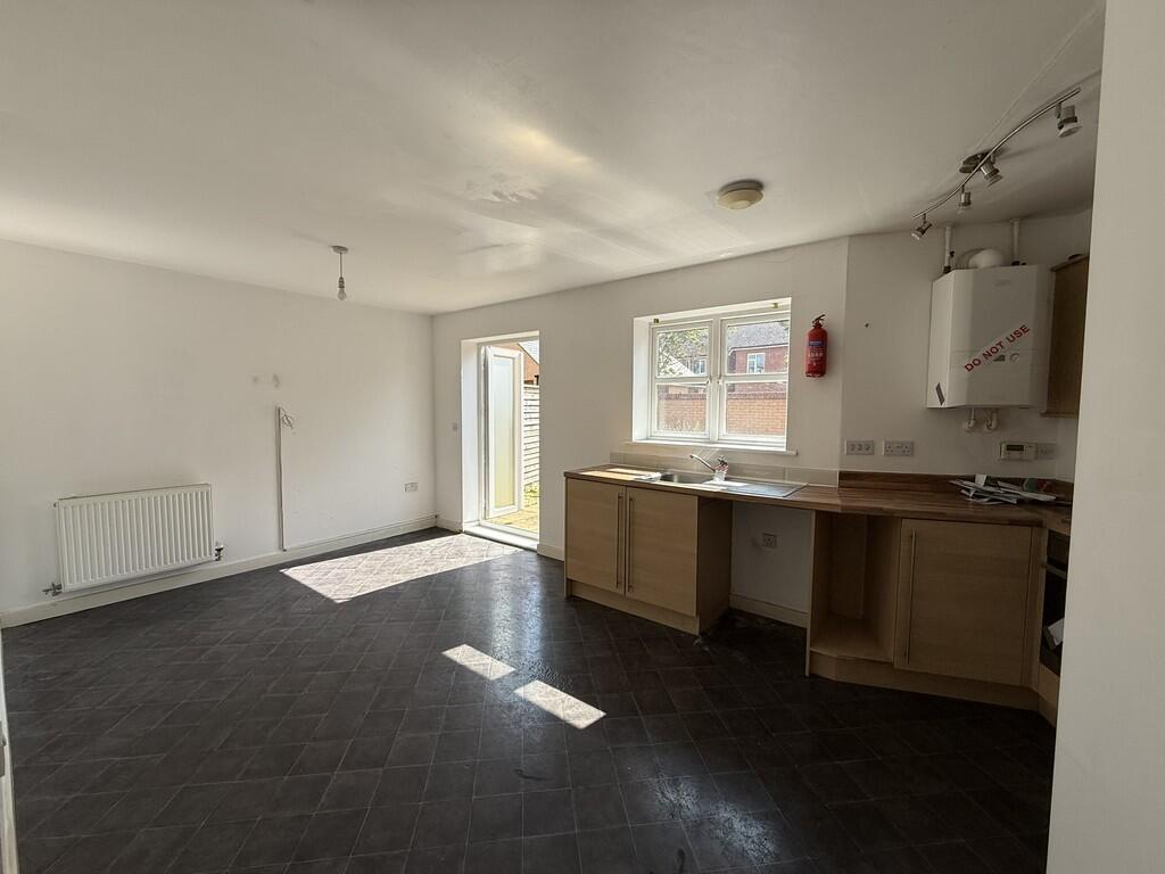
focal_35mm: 14
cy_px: 437
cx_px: 582
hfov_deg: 102.1
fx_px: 471
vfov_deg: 85.7
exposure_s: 1/490
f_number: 2.2
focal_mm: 2.22
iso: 50
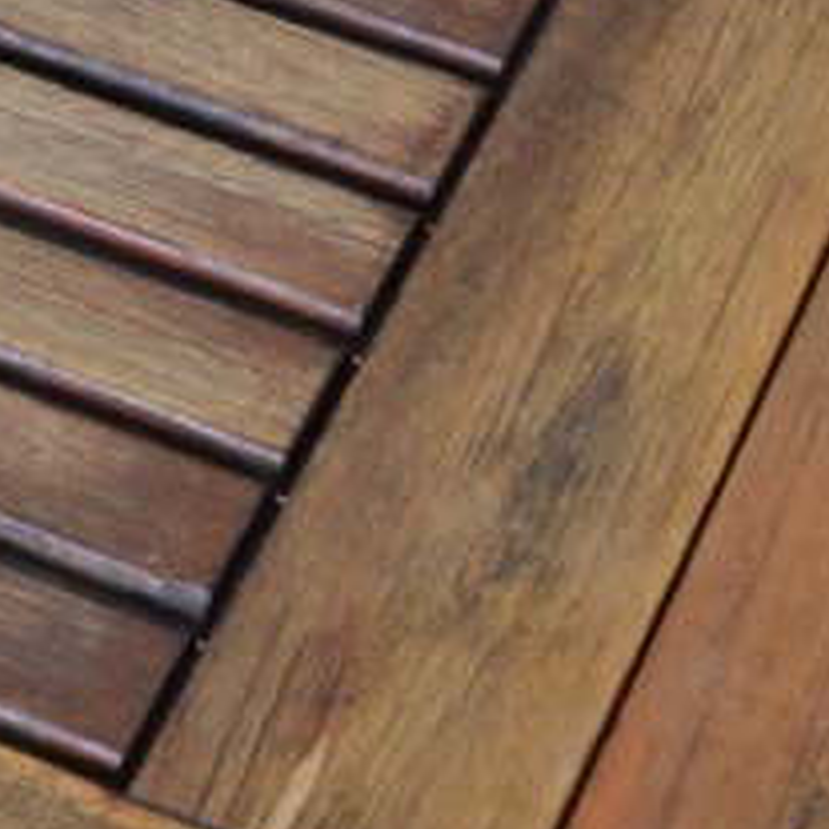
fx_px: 4687
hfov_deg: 10.1
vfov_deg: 9.8
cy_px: -358
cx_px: 340
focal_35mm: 173
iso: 400
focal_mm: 22
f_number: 6.3
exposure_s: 1/160
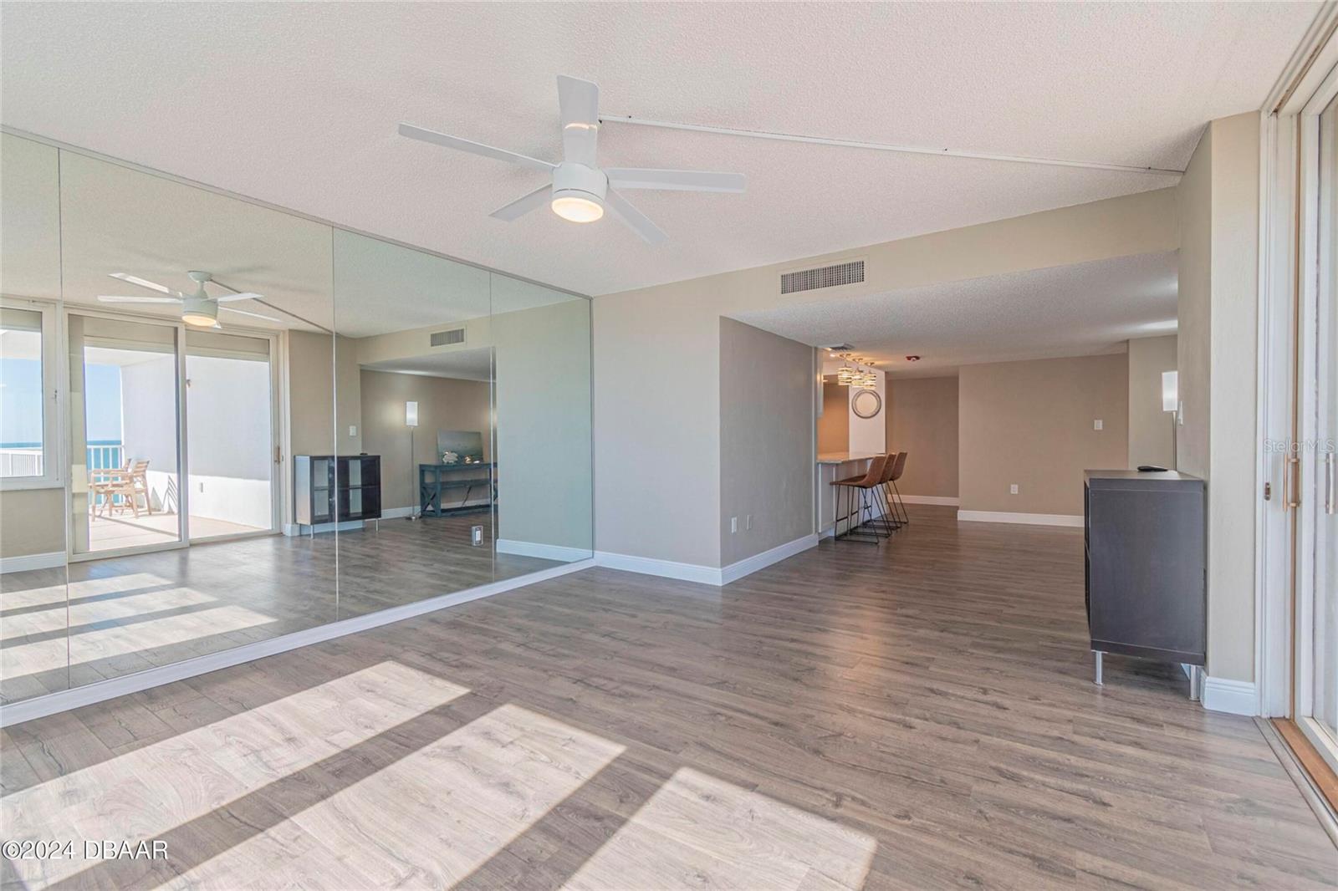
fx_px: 557
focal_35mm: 15
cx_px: 669
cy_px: 446
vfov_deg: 77.3
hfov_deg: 100.4
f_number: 7.1
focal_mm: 10
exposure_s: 1/160
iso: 320
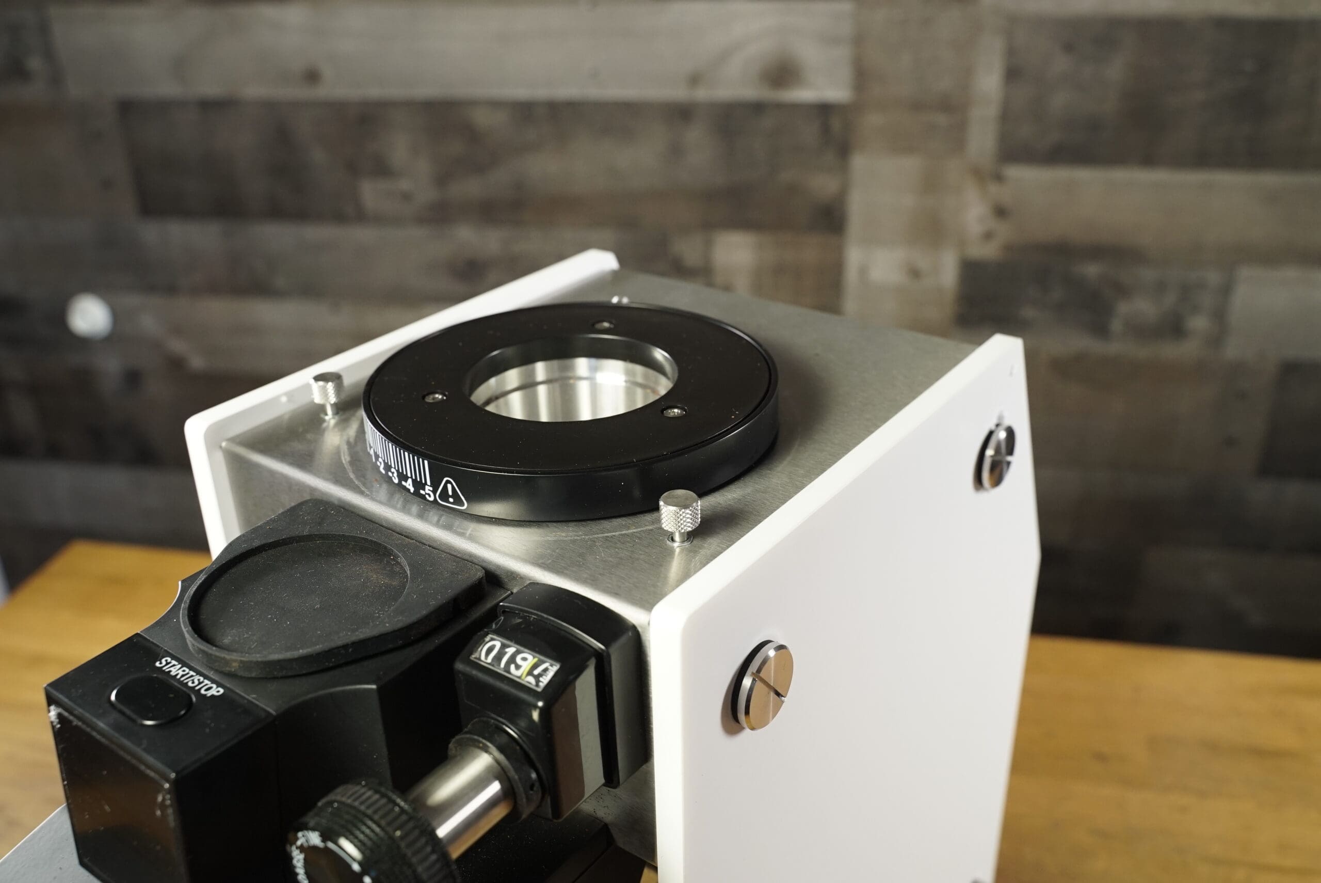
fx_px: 1175
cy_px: 442
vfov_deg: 41.2
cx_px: 660
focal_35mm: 32
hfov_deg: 58.7
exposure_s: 1/125
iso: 1600
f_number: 6.3
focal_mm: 32
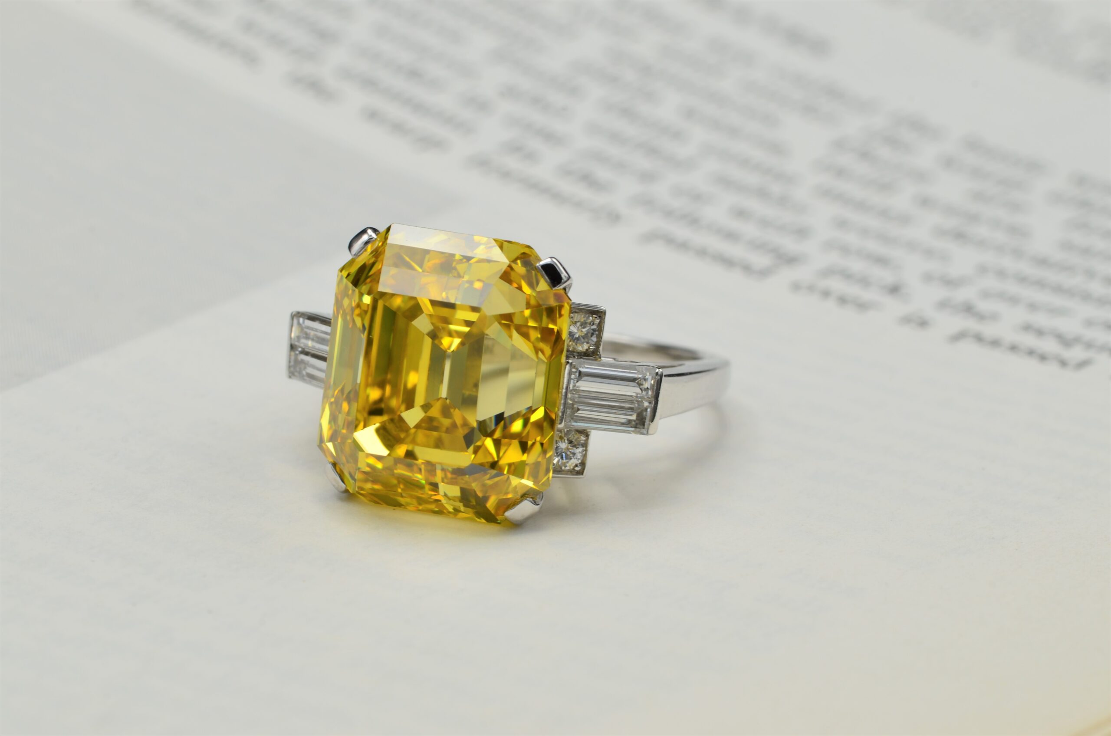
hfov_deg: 13.1
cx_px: 556
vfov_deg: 8.7
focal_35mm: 158
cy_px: 368
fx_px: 4851
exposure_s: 1/20
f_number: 20
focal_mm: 105
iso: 125
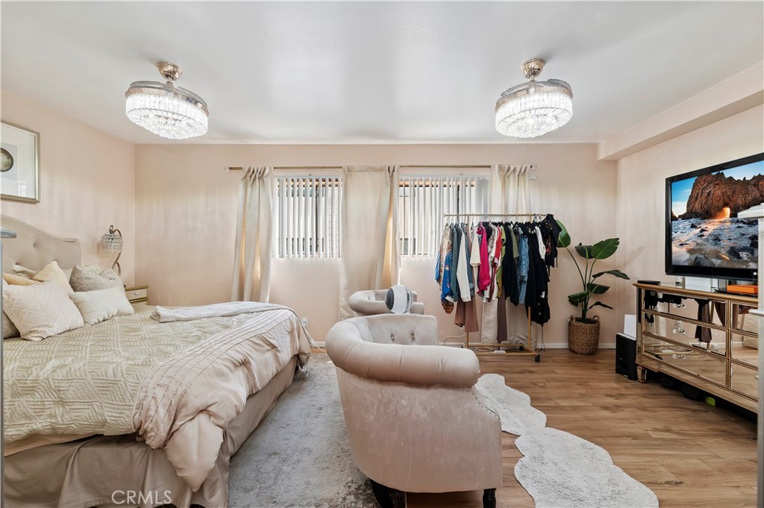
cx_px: 382
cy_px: 254
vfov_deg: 81.1
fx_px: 297
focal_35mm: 14
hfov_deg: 104.3
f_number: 10
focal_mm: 14
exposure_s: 1/13
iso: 500
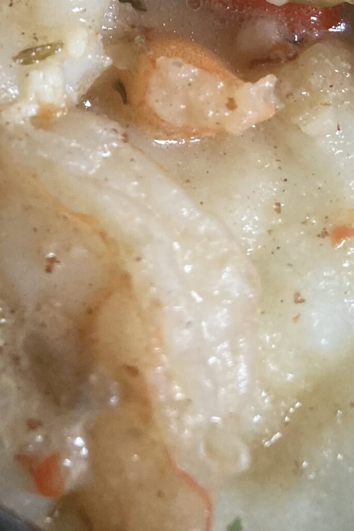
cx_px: 96
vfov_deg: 25.0
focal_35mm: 72
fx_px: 1062
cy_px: -121
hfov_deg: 18.8
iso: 160
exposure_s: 1/60
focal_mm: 3.99
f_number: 1.8
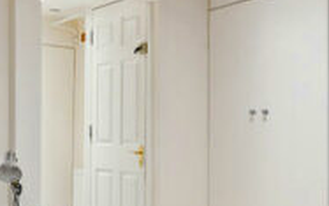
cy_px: 136
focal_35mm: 61
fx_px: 547
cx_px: 215
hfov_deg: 33.2
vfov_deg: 21.2
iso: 400
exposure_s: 1/2.5
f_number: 11
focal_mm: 16
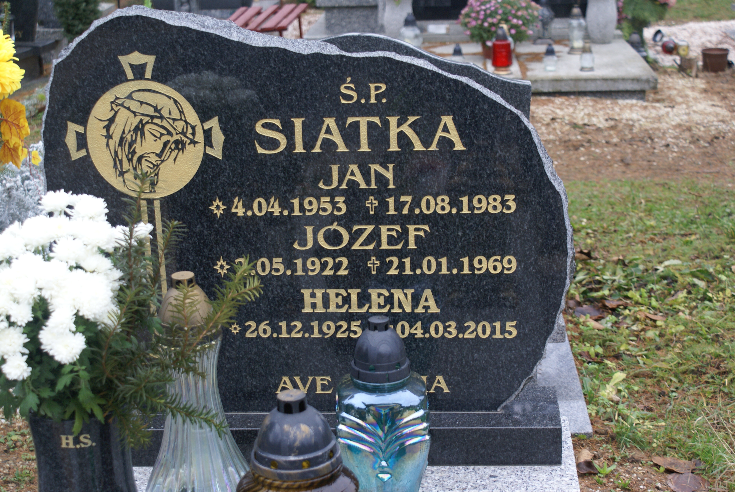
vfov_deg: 20.2
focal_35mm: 68
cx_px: 368
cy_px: 246
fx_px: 1380
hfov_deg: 29.8
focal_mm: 45
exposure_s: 1/80
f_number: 5.6
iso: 250
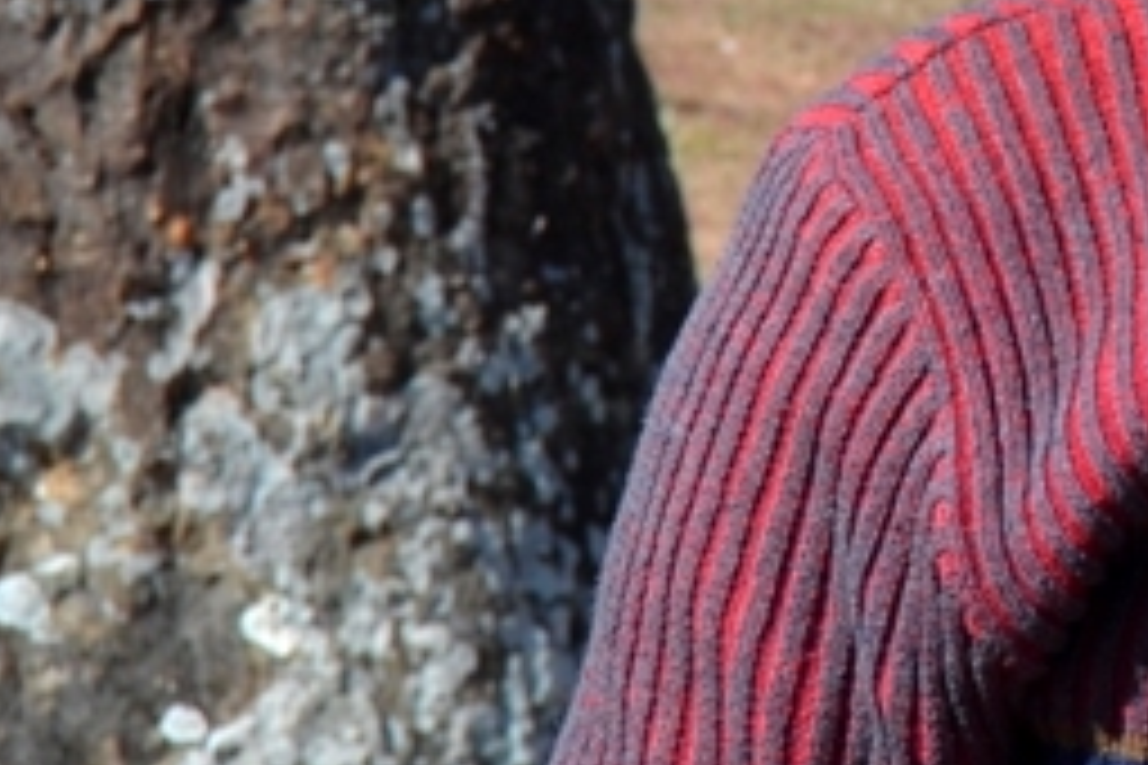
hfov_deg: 7.4
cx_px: 2440
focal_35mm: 267
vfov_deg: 5.1
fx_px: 8514
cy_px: -124
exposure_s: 1/200
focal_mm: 34
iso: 100
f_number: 7.1
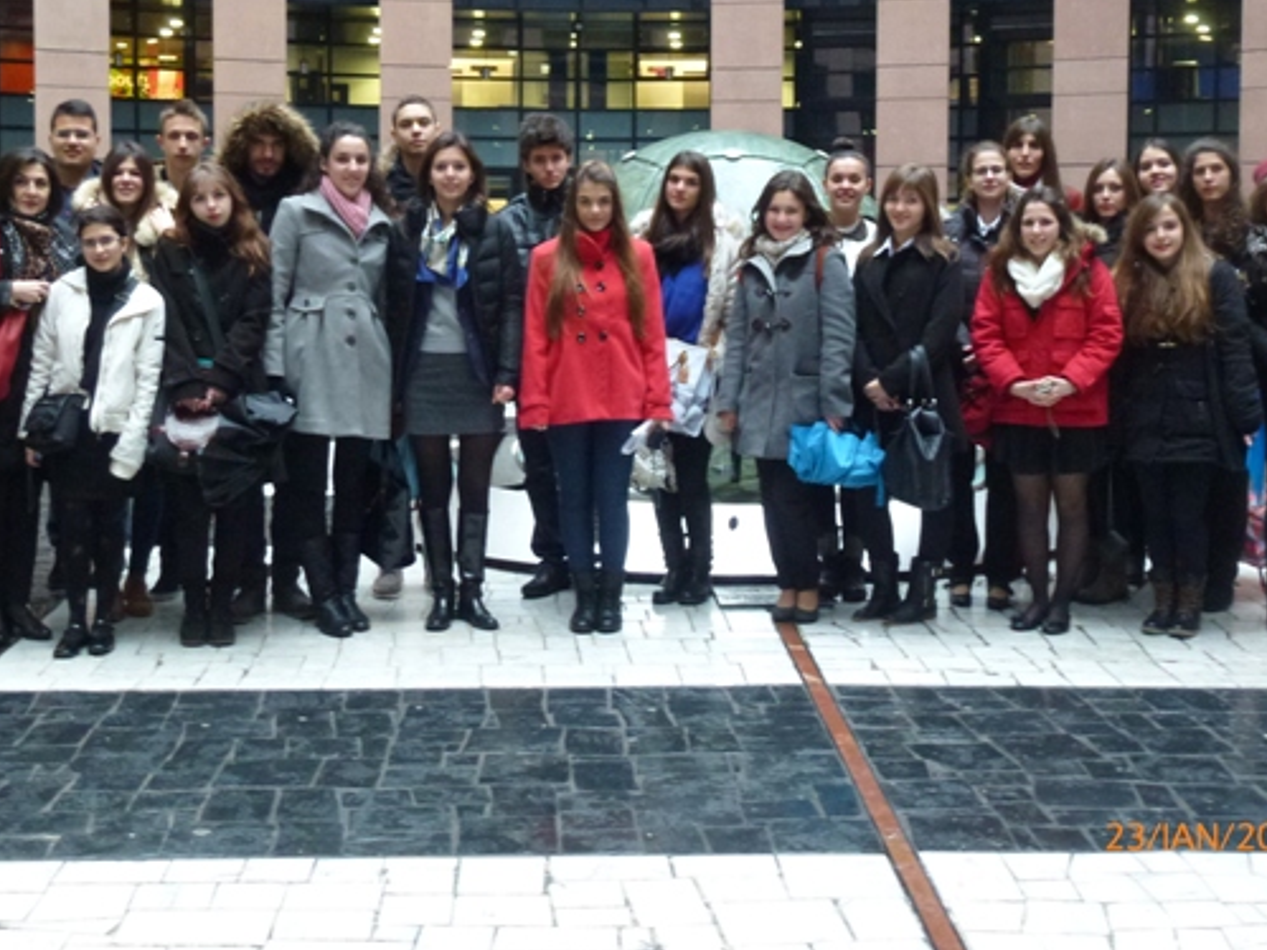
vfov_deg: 29.0
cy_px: 348
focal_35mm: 50
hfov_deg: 38.2
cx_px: 609
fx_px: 1830
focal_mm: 6.8
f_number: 3.8
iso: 400
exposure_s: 1/6
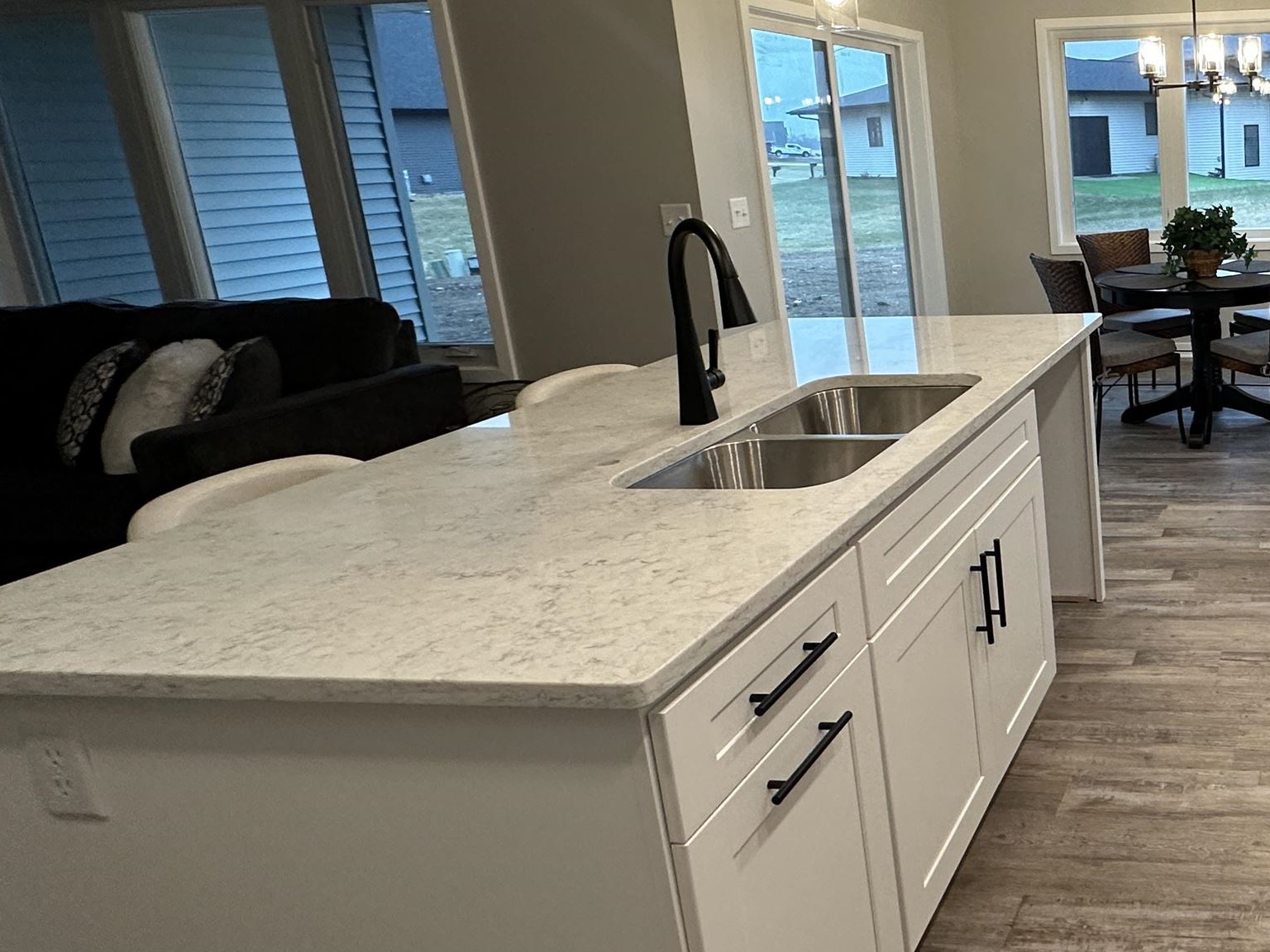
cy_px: 358
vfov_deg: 49.3
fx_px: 1027
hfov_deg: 52.1
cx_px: 1238
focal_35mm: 28
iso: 200
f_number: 2.2
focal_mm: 2.22
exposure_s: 1/120
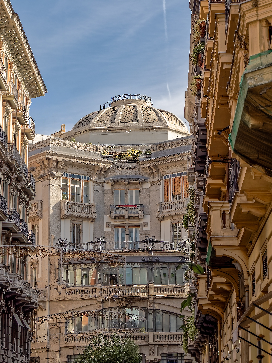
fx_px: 964
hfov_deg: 16.1
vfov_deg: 21.3
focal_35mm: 92
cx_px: 136
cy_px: 182
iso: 200
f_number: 5.6
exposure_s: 1/640
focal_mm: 46
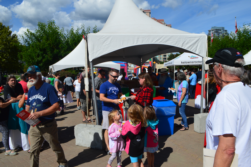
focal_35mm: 27
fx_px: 188
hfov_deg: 67.4
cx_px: 126
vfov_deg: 47.8
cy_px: 84
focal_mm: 18
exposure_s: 1/500
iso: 280
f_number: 11
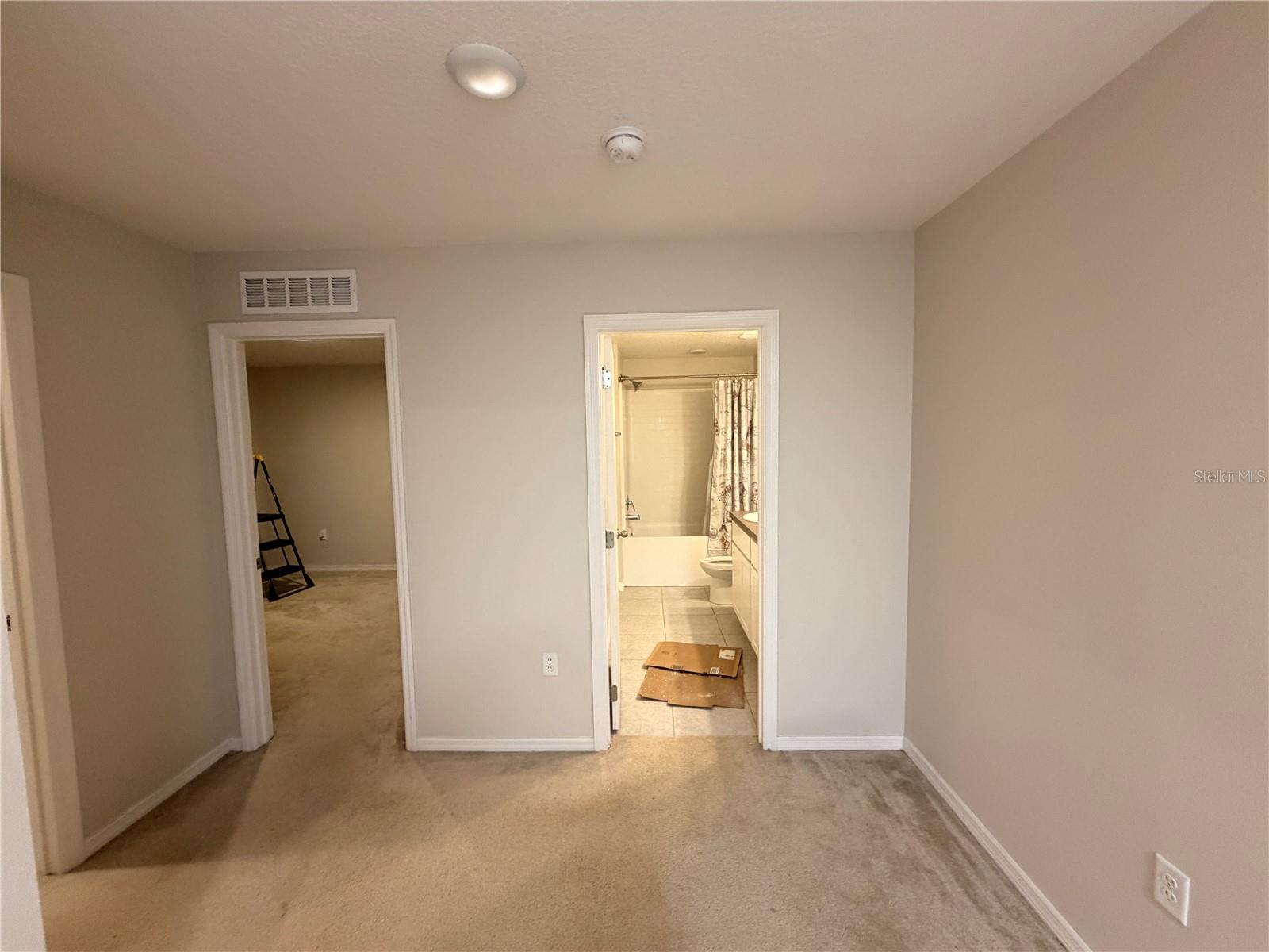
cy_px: 476
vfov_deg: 85.7
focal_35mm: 14
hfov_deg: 102.1
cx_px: 634
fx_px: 513
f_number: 2.2
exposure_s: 1/60
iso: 320
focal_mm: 2.22
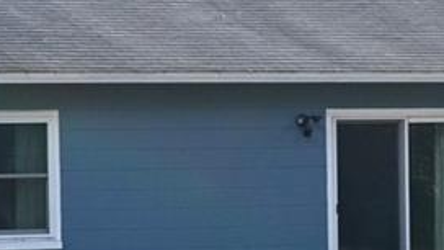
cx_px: 33
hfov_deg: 8.3
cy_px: 206
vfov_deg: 4.7
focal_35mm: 259
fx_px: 3049
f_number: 7.1
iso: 100
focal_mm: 28
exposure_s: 1/400
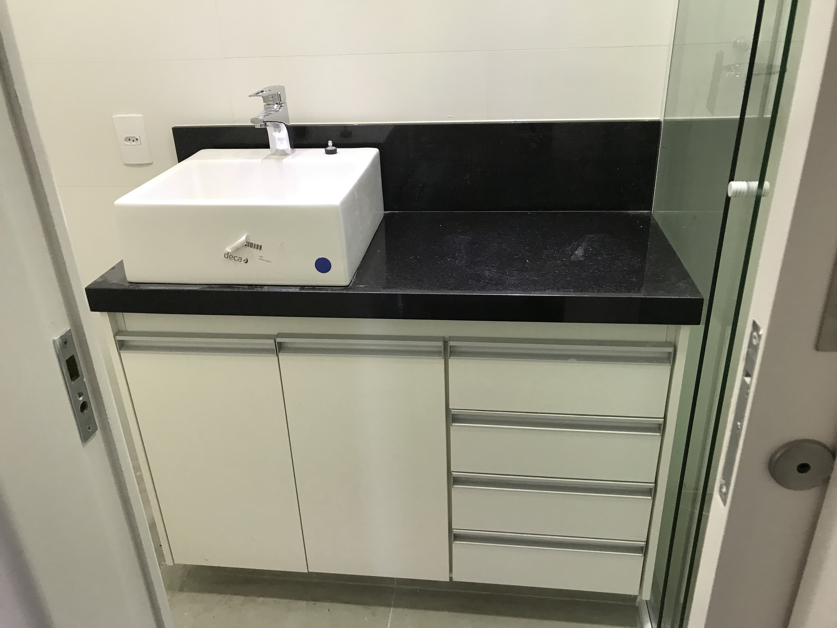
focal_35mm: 28
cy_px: 314
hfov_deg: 63.4
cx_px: 418
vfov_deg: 49.7
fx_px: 677
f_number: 1.8
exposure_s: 1/30
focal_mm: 3.99
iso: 32
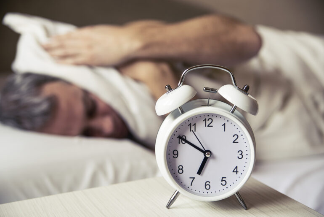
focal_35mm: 60
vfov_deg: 22.6
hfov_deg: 33.4
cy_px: 108
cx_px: 162
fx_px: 540
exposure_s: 1/100
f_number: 4
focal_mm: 60
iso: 320
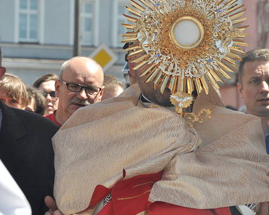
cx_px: 177
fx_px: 1903
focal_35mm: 239
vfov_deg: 6.5
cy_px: 84
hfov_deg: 8.1
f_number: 7.1
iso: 400
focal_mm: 98
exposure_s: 1/800
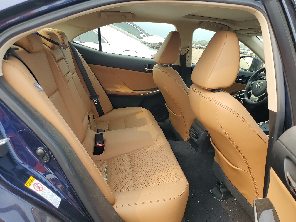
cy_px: 111
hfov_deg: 67.3
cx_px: 148
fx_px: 222
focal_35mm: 26
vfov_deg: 53.1
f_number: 1.5
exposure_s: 1/556
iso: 50
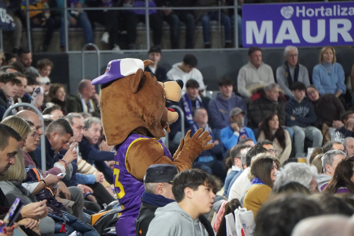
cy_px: 118
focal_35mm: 315
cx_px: 177
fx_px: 3097
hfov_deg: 6.5
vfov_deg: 4.4
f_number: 6.3
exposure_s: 1/400
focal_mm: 210
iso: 6400
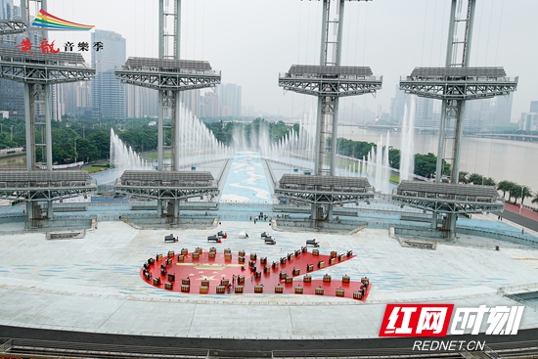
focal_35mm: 35
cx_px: 269
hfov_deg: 54.4
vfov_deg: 37.9
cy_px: 180
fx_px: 523
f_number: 10
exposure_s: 1/160
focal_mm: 35
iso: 100
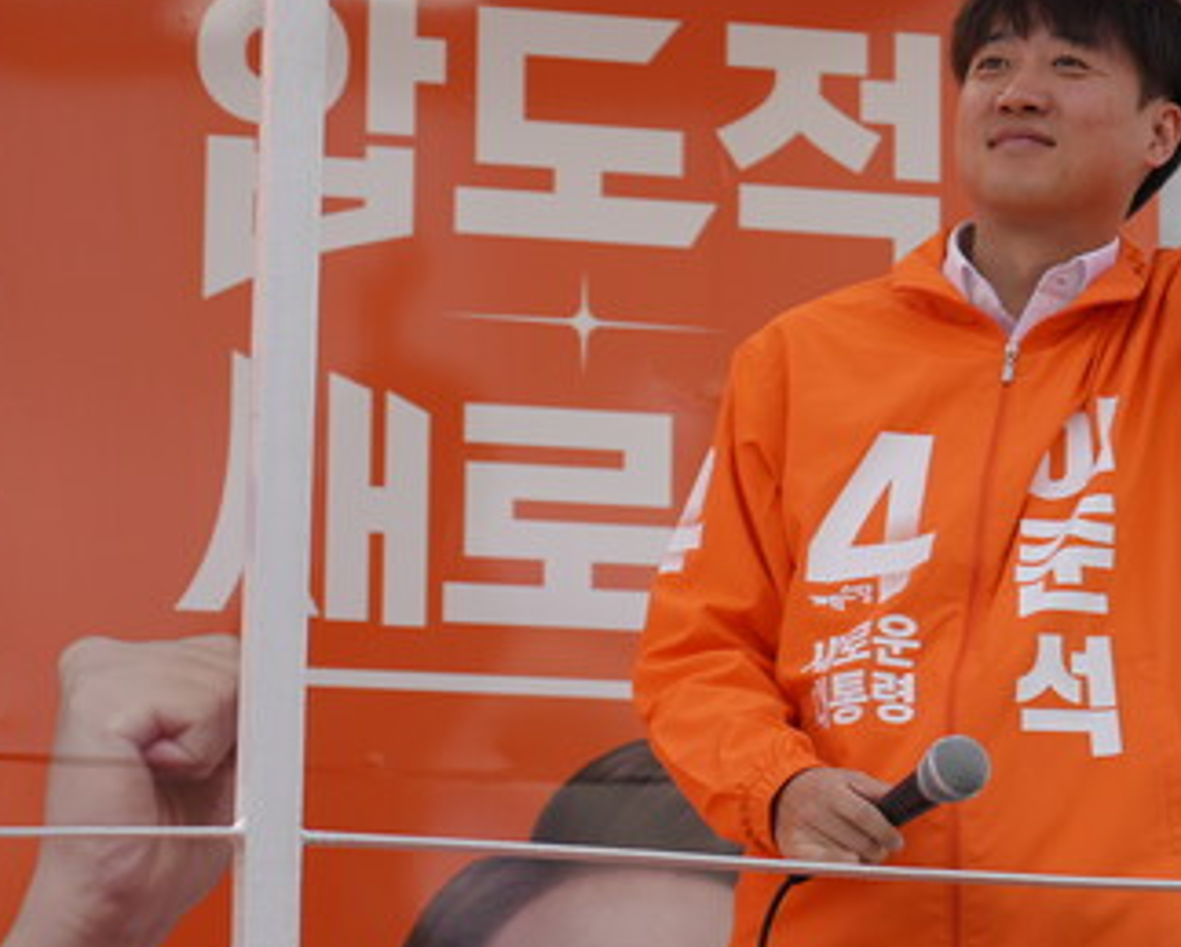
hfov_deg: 10.5
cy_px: 302
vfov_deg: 8.5
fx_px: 6402
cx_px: 1042
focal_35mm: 183
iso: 80
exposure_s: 1/250
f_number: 4
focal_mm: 105
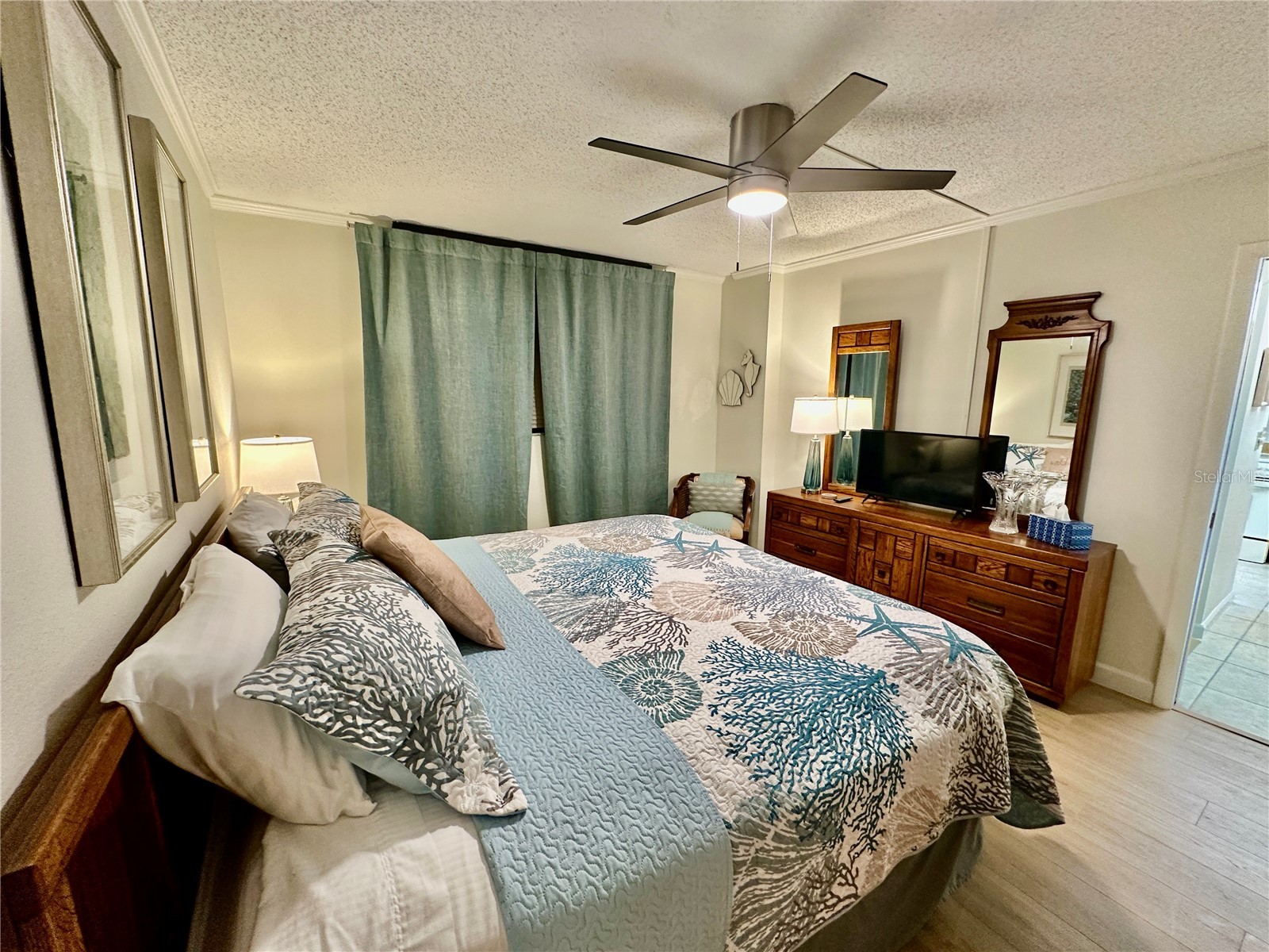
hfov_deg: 102.1
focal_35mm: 14
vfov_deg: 85.7
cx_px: 634
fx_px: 513
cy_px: 476
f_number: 2.2
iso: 200
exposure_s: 1/60
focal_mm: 2.22
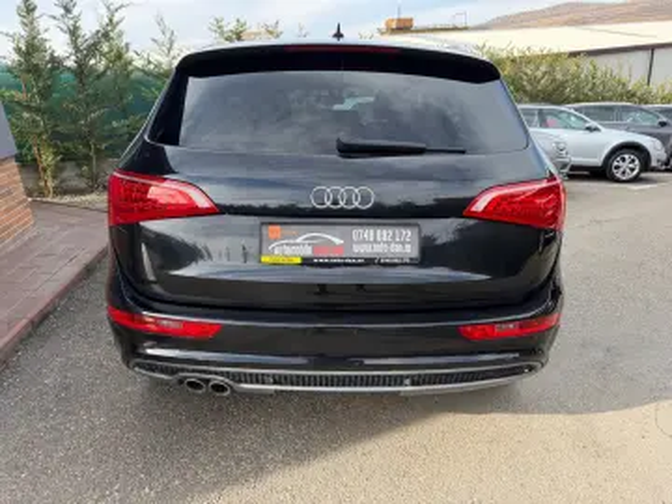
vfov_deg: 56.8
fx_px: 466
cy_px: 252
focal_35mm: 24
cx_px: 336
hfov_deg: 71.6
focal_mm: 6.76
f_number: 1.78
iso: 100
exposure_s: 1/1005
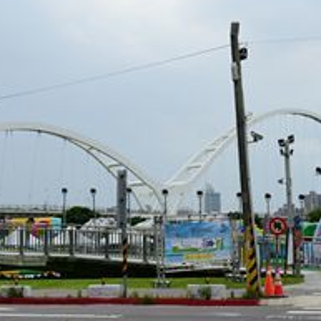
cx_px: 258
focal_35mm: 66
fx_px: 692
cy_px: 150
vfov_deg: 26.1
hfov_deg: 25.6
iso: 100
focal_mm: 20
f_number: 5.6
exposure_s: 1/640
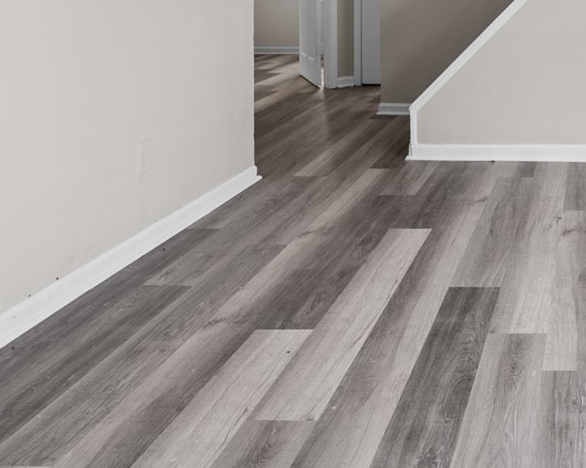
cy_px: -36
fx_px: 694
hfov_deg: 40.6
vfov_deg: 33.1
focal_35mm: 40
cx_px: 575
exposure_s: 1/6
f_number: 8
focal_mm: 16
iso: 400
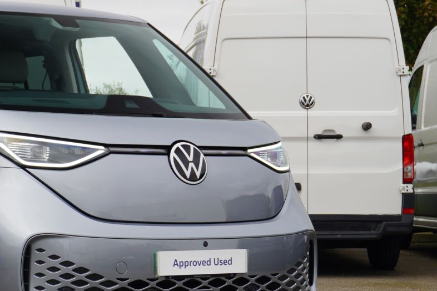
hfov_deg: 16.2
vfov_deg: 11.0
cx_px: 39
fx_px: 1517
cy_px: 165
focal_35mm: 125
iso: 100
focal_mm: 41
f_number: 5.6
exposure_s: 1/80
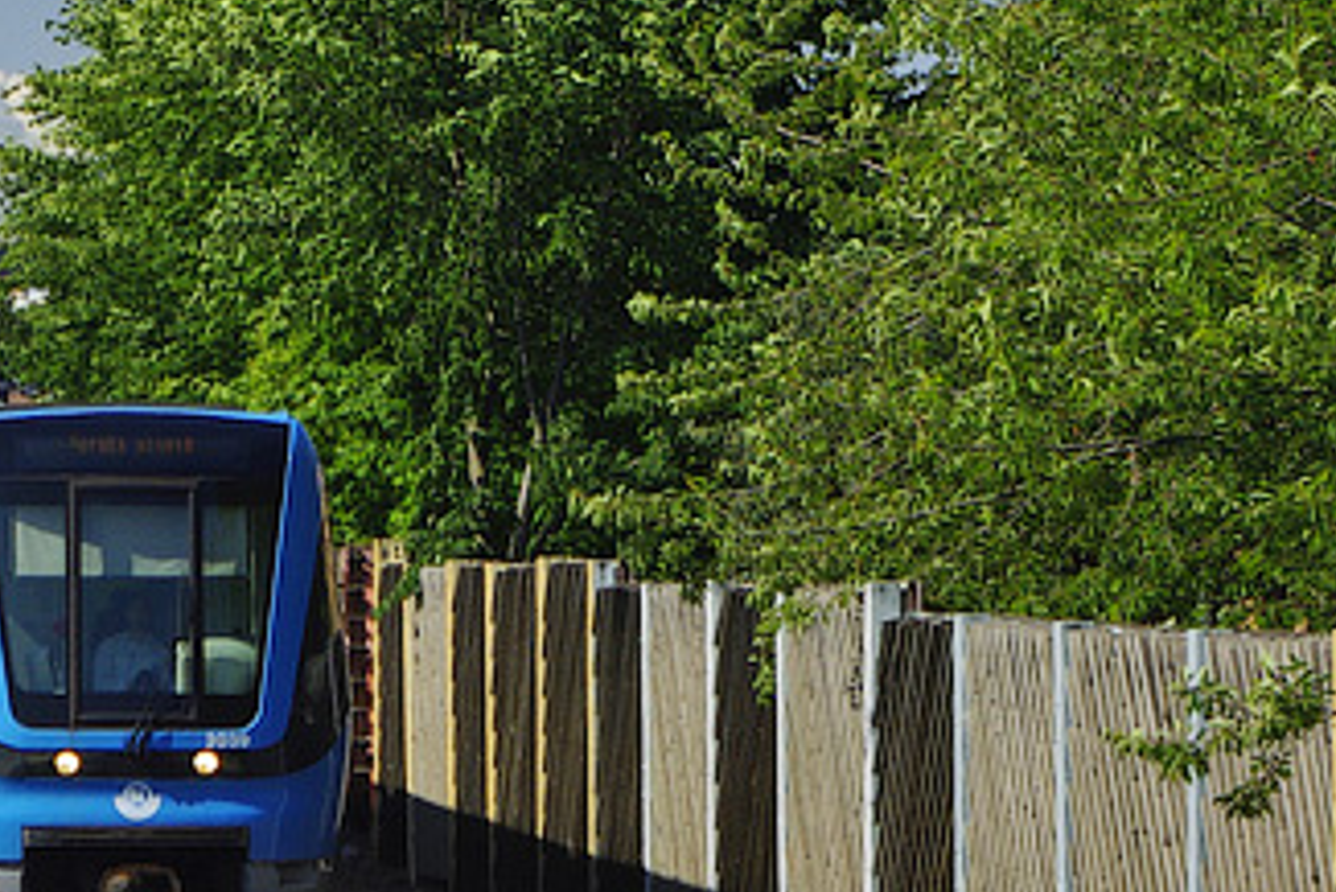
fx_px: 9356
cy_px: 224
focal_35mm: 252
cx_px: -95
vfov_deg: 5.5
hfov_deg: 8.1
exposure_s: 1/180
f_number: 8
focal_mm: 55
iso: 200
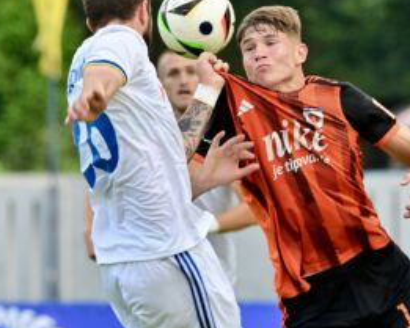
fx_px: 8085
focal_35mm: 666
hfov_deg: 2.9
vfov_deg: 2.3
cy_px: 265
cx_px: 259
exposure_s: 1/640
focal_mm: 290
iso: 800
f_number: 6
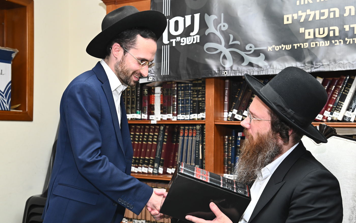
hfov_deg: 42.7
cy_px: 112
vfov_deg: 27.4
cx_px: 178
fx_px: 456
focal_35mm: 47
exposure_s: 1/125
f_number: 6.3
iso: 2000
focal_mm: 46
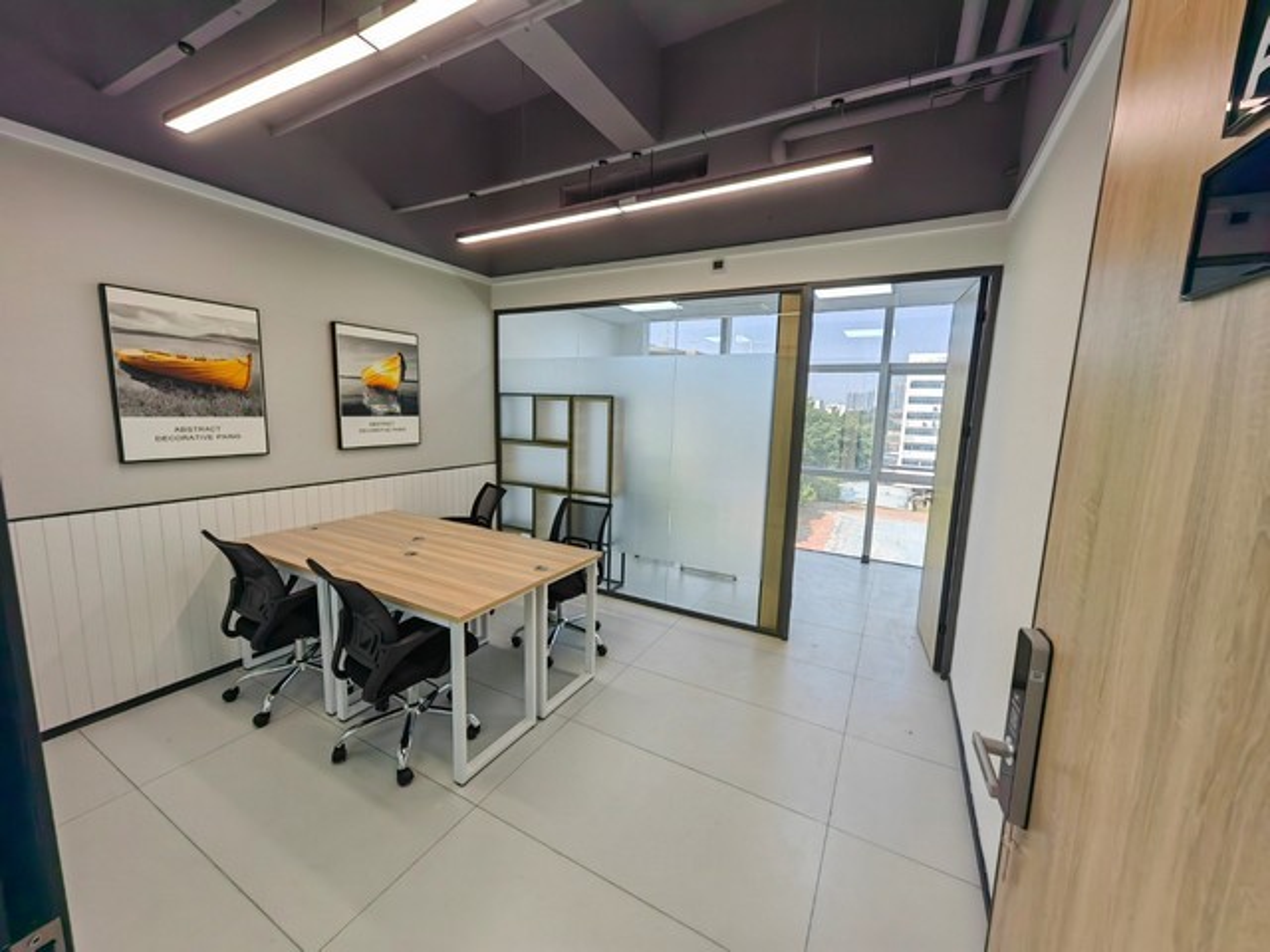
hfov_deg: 106.2
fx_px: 477
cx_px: 635
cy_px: 476
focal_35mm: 13
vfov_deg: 89.9
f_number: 2.2
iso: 50
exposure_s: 1/172
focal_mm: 1.76
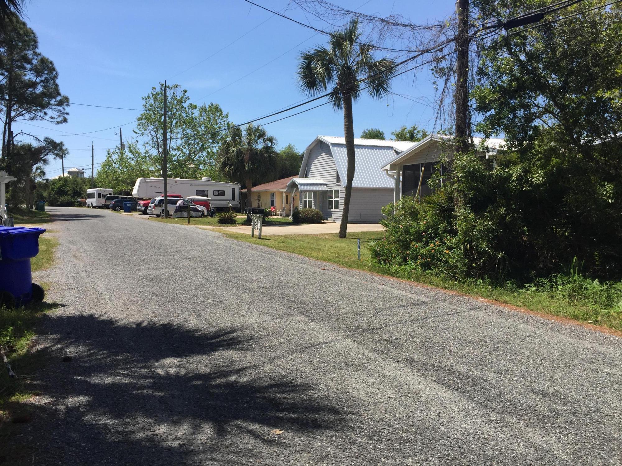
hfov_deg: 61.7
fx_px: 521
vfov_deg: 48.2
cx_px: 311
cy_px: 233
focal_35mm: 29
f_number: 2.2
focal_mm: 4.15
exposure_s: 1/1980
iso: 32
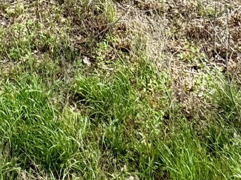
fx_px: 522
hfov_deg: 24.6
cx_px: -8
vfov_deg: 12.9
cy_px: -293
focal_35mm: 75
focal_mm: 2.22
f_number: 2.2
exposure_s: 1/693
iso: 40
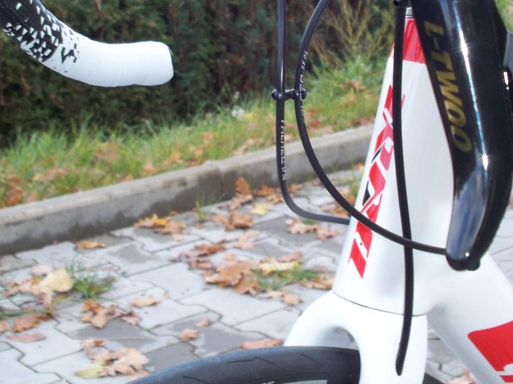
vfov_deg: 18.6
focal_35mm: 78
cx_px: 274
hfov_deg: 25.0
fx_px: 1156
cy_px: 37
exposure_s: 1/60
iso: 64
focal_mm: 7.9
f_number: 3.4
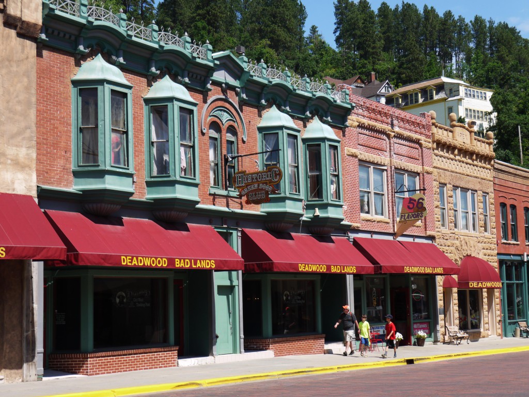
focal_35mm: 60
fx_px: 917
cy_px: 198
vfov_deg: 24.4
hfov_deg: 32.2
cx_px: 264
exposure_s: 1/250
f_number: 9
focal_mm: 30
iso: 160
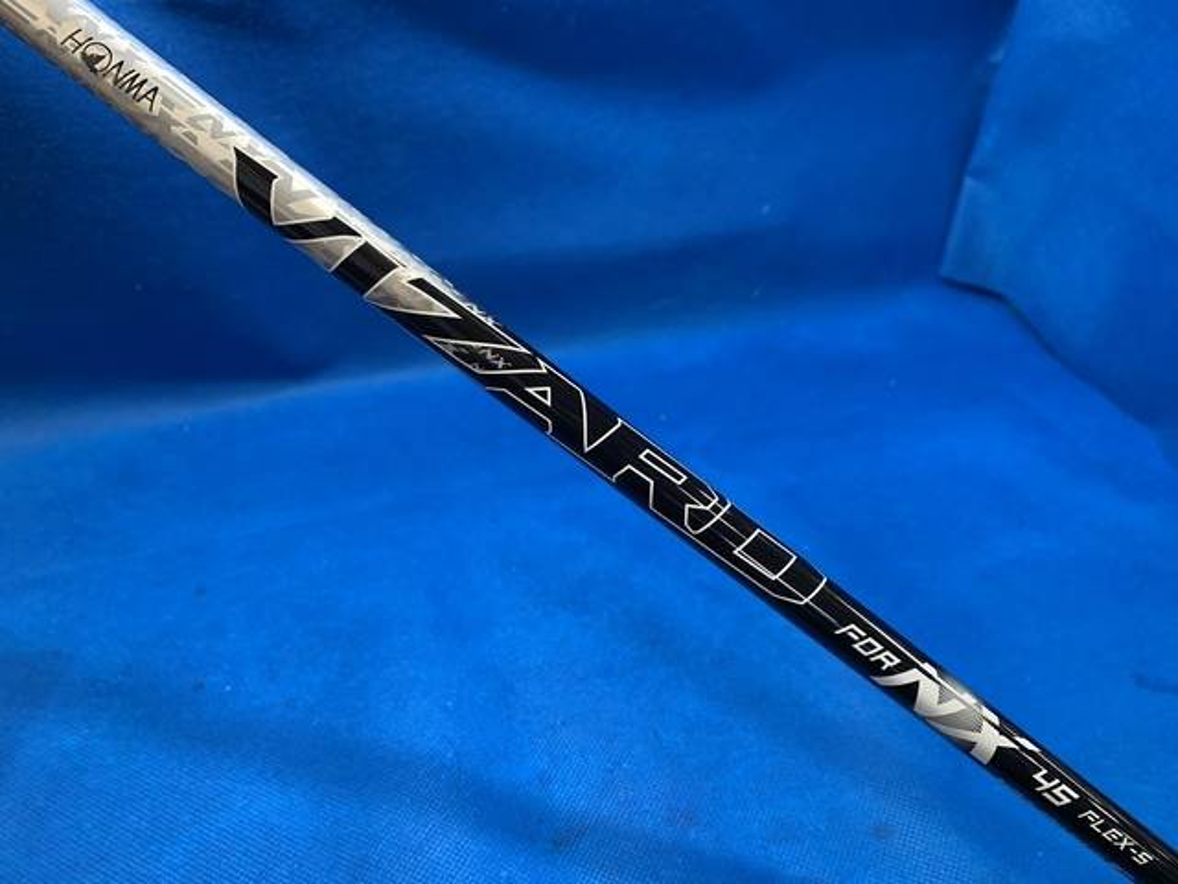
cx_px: 589
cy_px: 442
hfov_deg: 67.3
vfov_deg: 53.1
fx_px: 885
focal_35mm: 26
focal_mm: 4.25
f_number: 1.8
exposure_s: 1/60
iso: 100
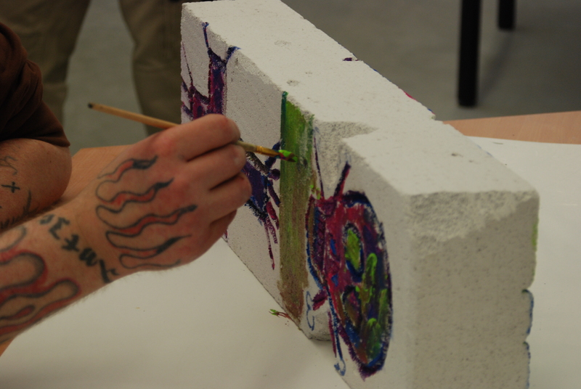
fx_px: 1939
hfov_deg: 17.0
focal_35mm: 120
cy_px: 194
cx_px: 290
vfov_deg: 11.5
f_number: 5.6
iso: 400
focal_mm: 80
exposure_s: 1/50
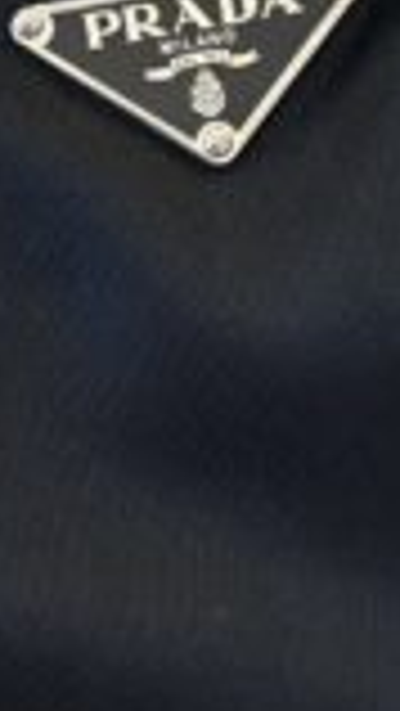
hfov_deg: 9.2
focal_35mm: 132
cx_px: 72
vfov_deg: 16.2
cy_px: 198
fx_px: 2486
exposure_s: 1/120
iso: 160
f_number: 1.78
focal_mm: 6.76
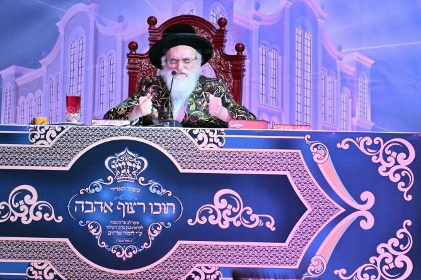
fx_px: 5378
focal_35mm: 460
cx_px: 188
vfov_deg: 3.0
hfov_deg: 4.5
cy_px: 94
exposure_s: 1/200
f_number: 2.8
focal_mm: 200
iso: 320
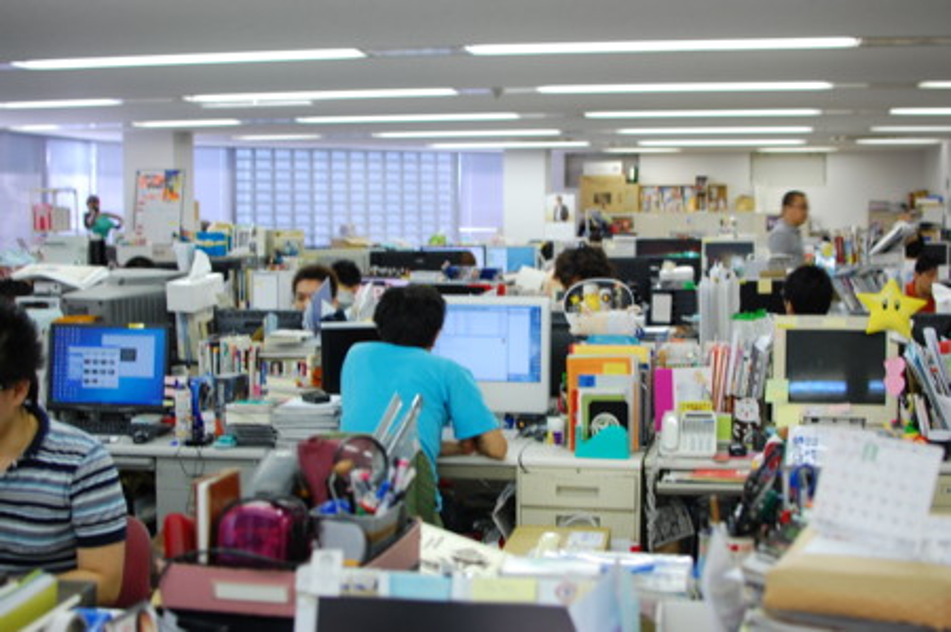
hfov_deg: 37.9
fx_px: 1385
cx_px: 476
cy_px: 316
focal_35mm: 52
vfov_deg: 25.7
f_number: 3.2
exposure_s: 1/40
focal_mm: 35
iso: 200
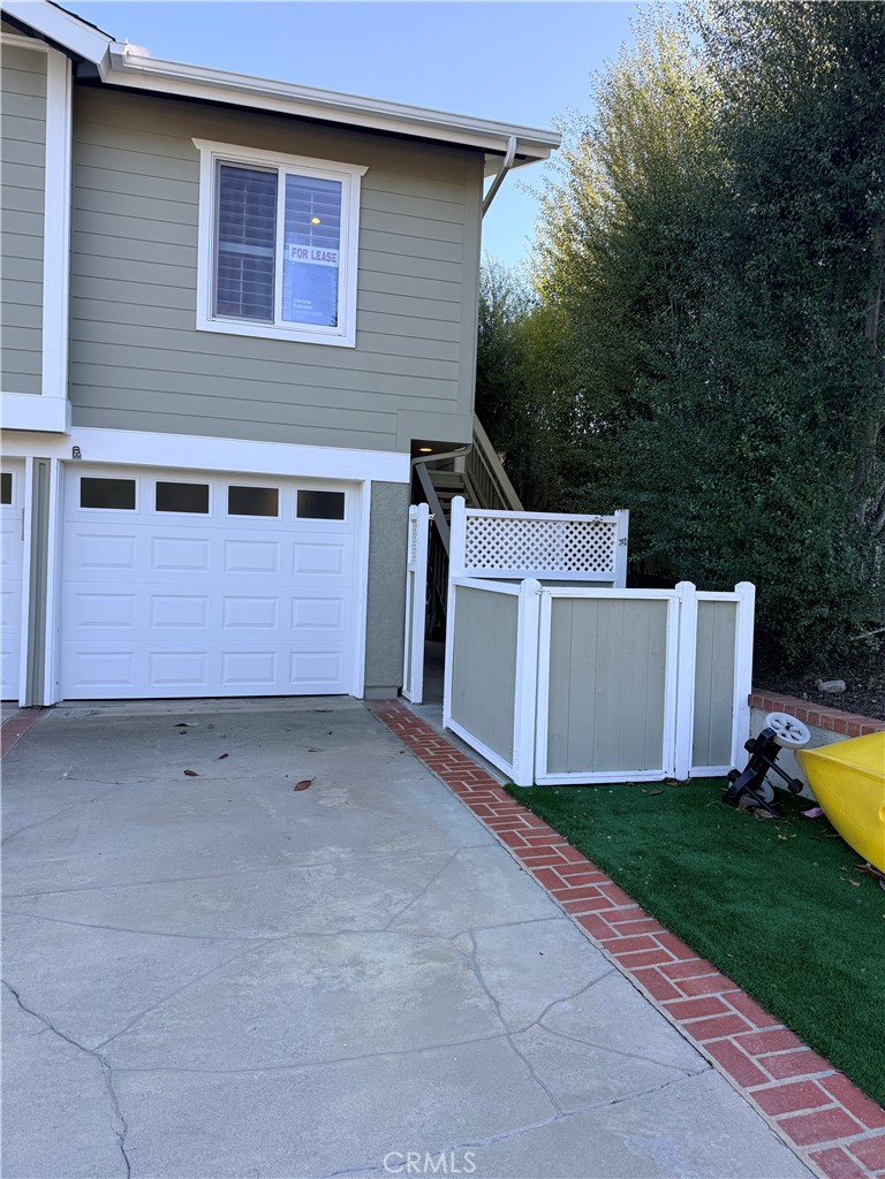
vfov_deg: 71.6
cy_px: 590
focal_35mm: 24
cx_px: 442
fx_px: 818
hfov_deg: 56.8
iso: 100
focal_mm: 6.76
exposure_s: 1/967
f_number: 1.78
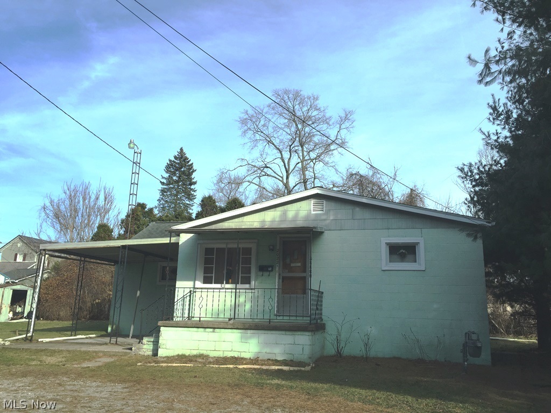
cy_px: 206
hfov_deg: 61.7
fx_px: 462
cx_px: 276
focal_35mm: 29
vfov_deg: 48.2
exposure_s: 1/920
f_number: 2.2
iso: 32
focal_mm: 4.15
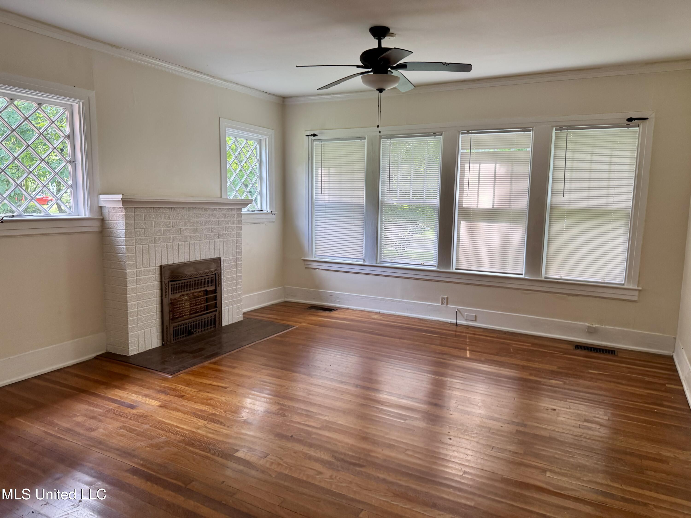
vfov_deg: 56.8
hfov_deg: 71.6
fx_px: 479
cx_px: 346
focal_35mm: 24
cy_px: 259
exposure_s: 1/113
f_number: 1.78
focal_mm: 6.76
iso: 200
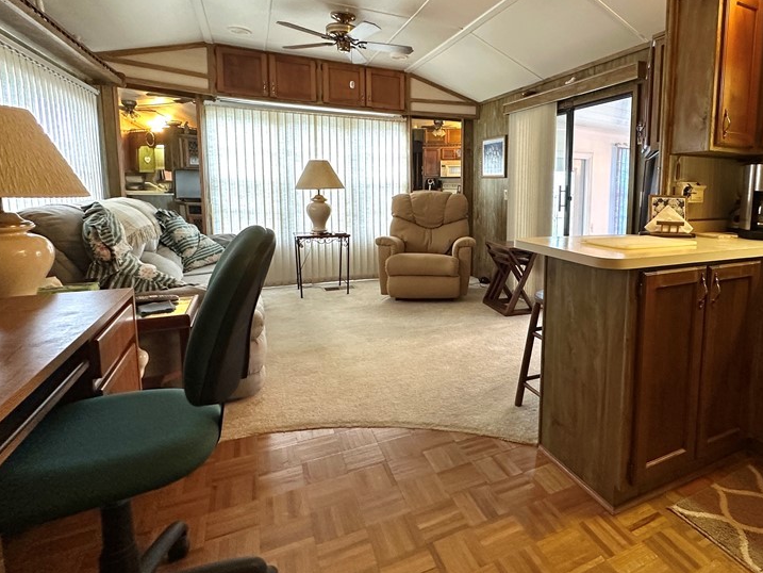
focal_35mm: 20
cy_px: 234
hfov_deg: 79.7
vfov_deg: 65.5
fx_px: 441
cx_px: 493
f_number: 2.2
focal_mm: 2.22
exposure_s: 1/60
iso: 320
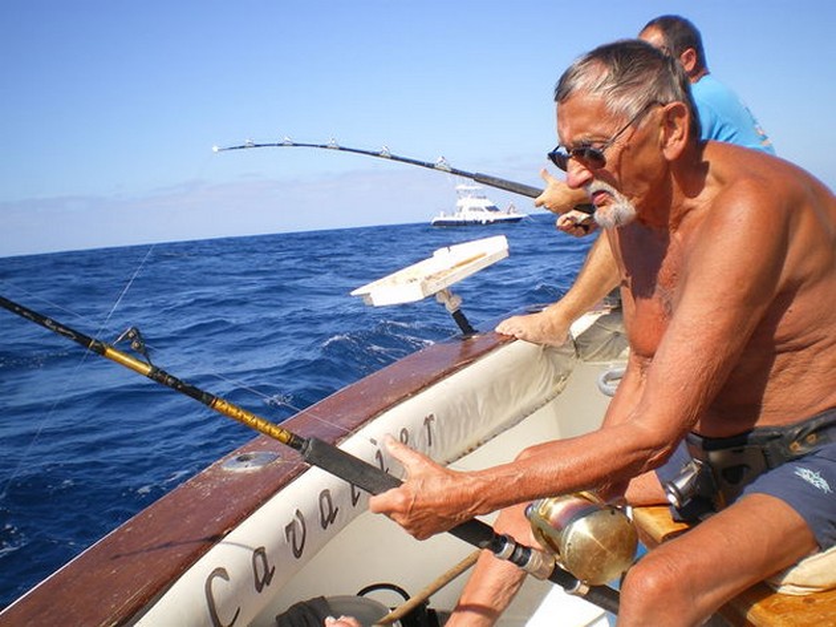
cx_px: 418
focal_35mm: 36
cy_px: 314
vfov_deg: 39.6
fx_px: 869
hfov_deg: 51.4
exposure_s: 1/320
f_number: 4.6
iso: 50
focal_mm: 6.3
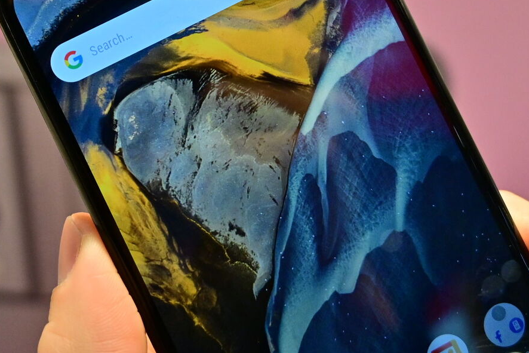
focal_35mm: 52
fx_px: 764
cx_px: 174
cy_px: -4
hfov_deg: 37.7
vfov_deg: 24.7
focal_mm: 16
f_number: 3.5
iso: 1100
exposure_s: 1/400
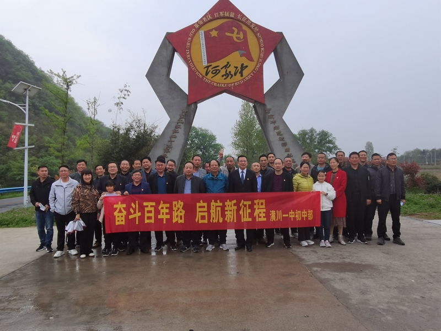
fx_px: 331
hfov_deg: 67.3
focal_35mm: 26
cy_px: 166
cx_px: 220
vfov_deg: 53.1
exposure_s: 1/1047
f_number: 2.2
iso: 50
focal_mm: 2.2
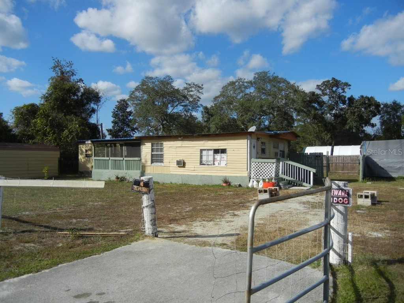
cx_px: 202
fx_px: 350
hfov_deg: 60.0
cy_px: 152
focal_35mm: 30
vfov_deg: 46.8
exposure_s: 1/681
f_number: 7
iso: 160
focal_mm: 5.4
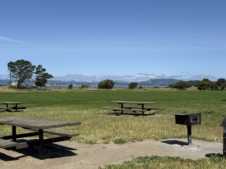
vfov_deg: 30.3
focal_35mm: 48
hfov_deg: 39.7
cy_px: 84
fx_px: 313
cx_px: 113
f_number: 1.78
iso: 80
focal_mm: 6.76
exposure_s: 1/9901
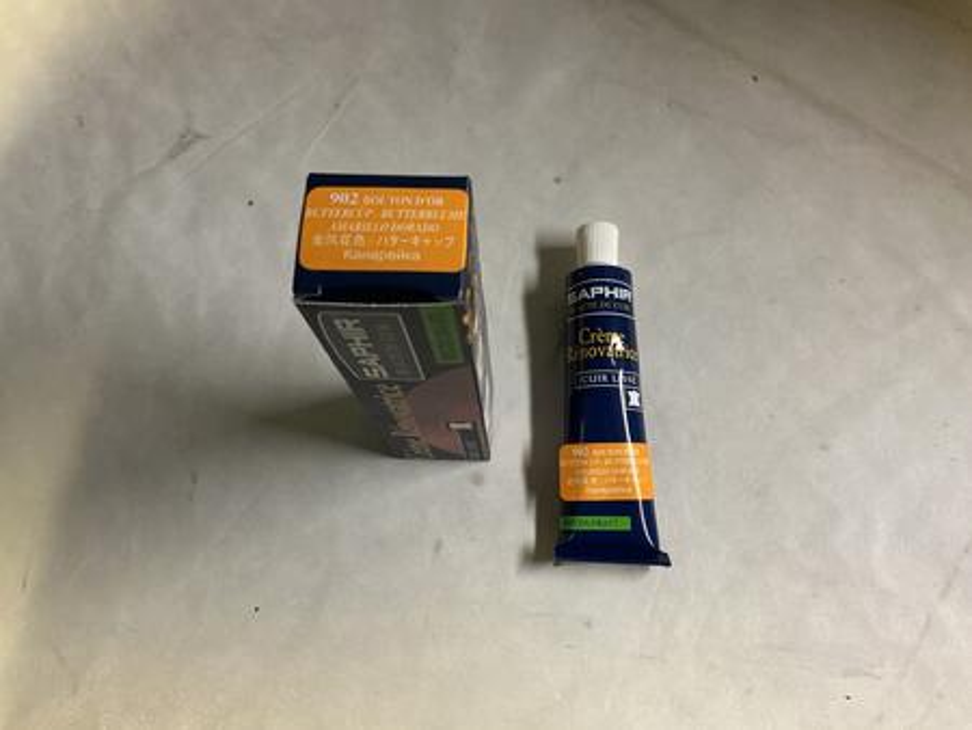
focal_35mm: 29
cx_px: 486
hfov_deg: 61.6
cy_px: 365
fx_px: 815
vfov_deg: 48.3
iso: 125
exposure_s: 1/50
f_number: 1.8
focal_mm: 3
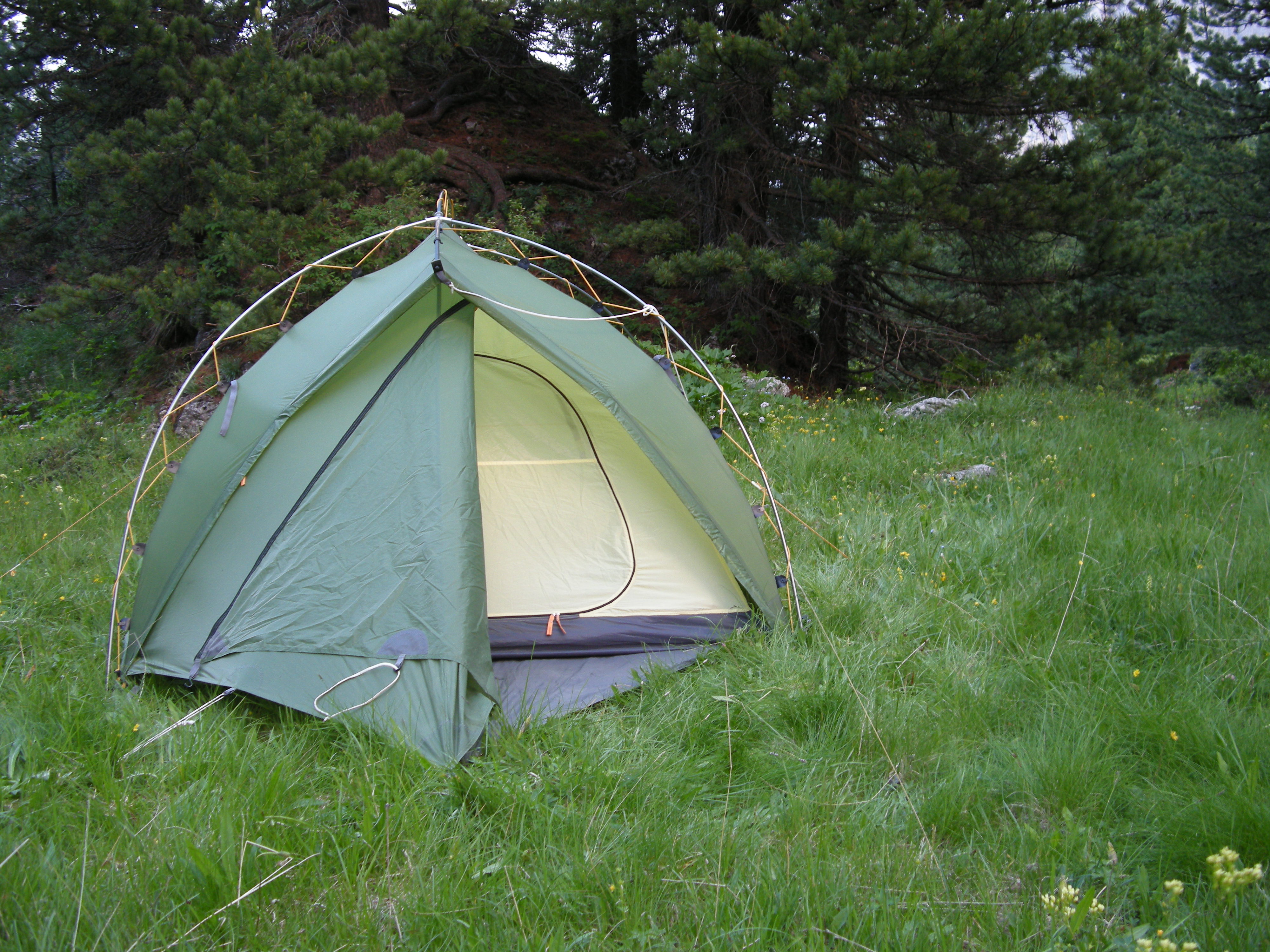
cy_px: 476
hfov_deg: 50.1
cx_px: 635
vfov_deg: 38.7
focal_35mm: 37
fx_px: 1357
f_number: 2.8
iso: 97
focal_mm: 7.9
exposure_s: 1/8.3
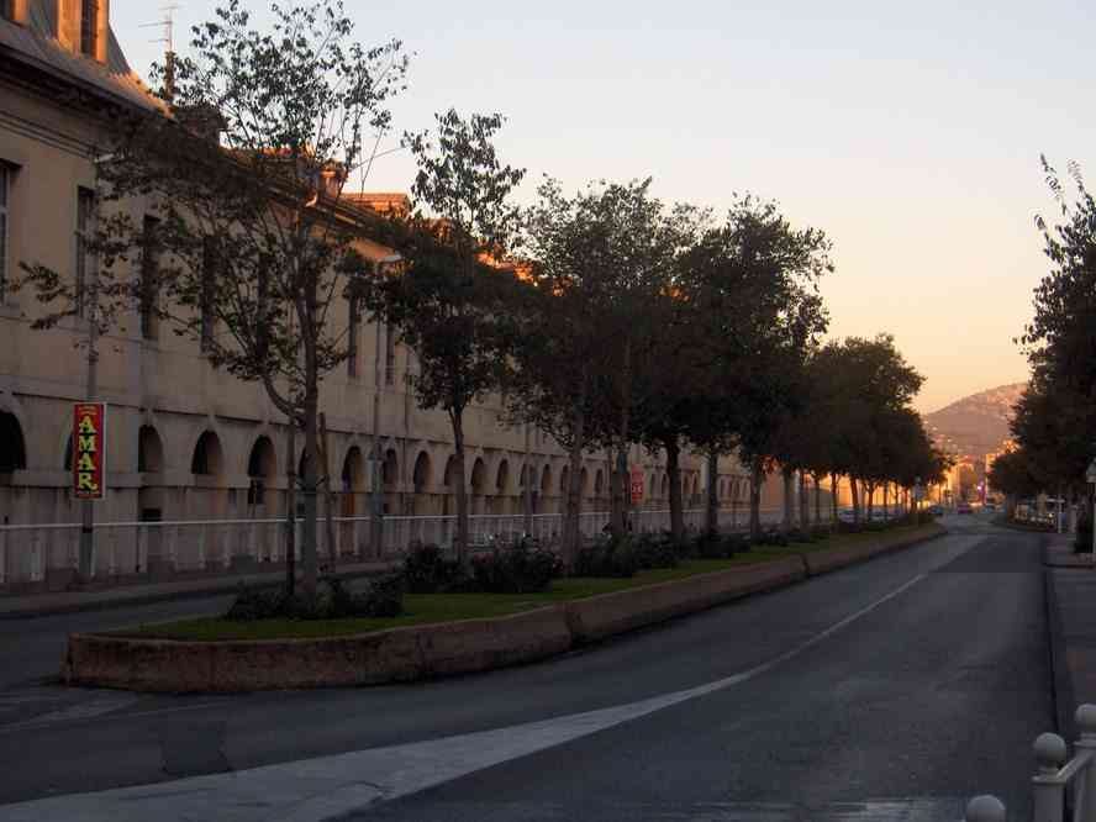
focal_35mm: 70
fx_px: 2216
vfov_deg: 21.0
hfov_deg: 27.8
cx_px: 548
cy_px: 411
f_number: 3.5
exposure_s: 1/197
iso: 200
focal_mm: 14.3
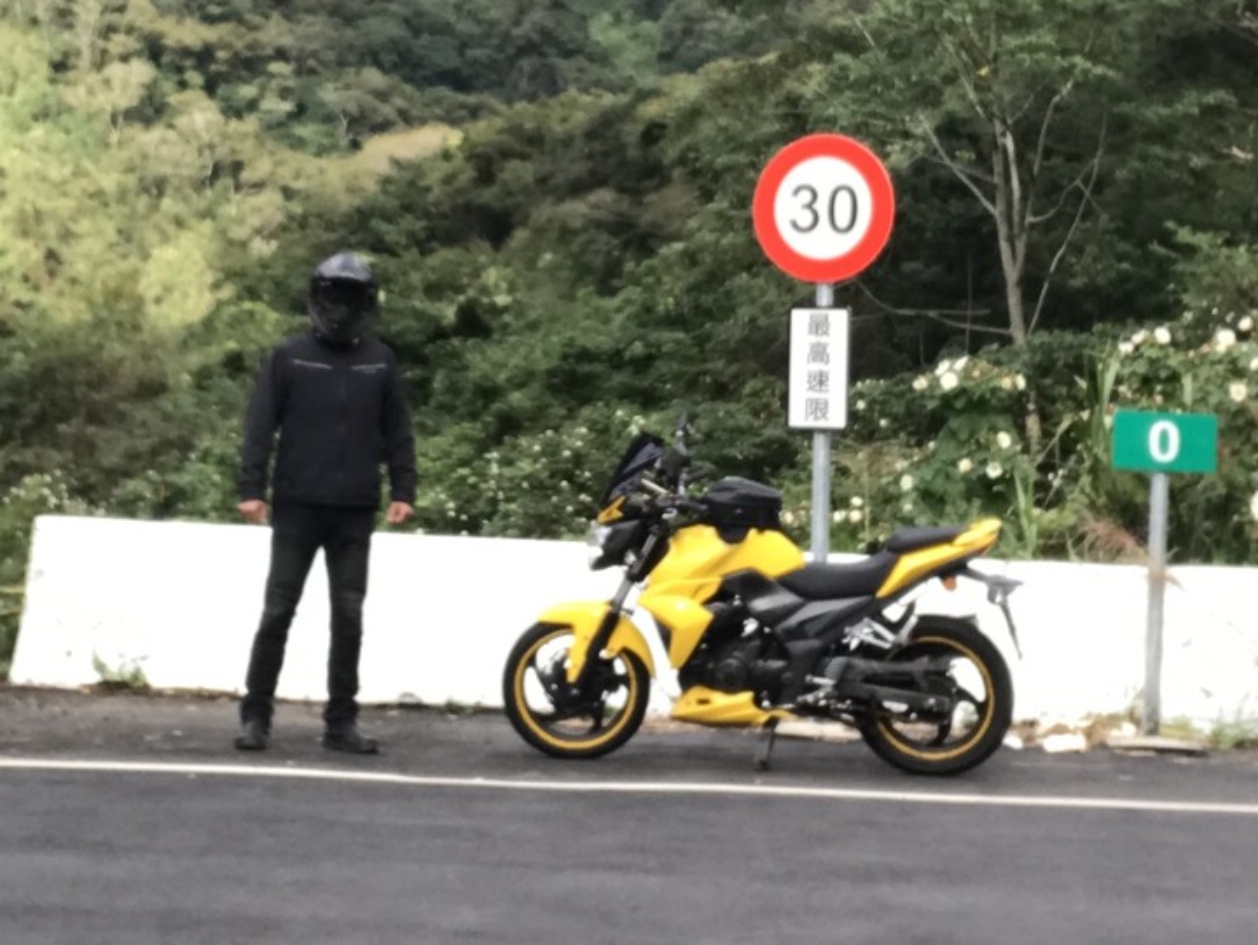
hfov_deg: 56.8
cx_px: 629
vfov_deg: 44.2
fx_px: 1164
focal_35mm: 32
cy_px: 472
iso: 25
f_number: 2.2
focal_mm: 2.87
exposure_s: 1/177
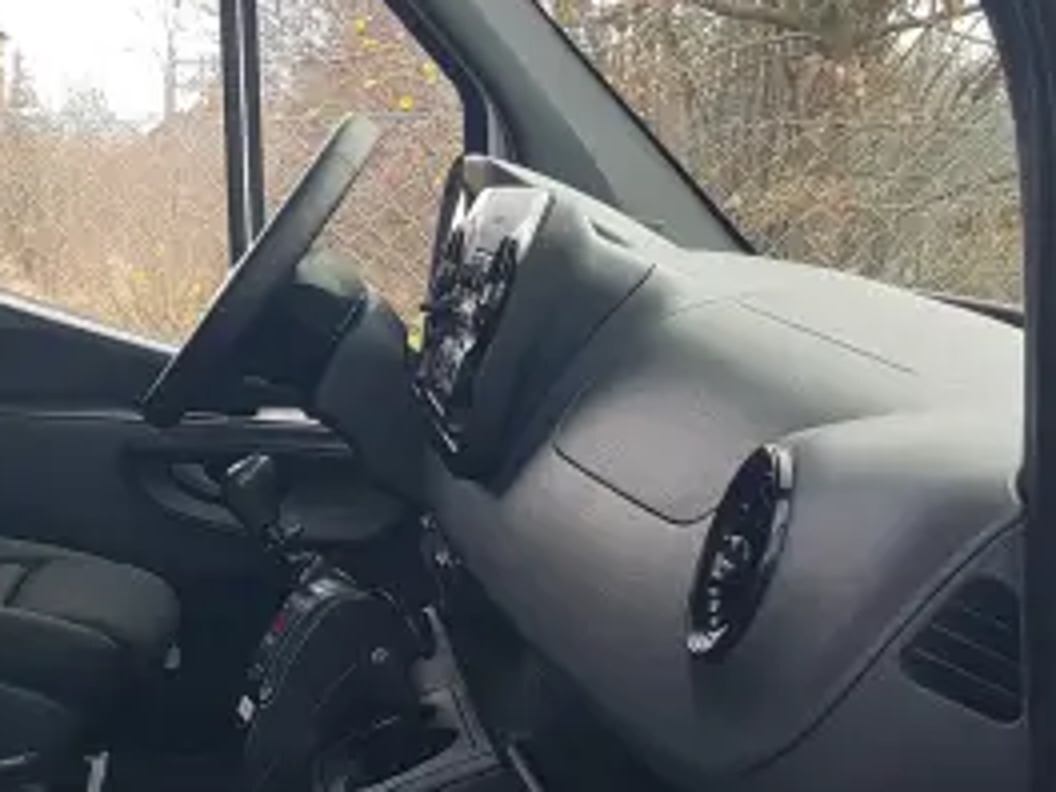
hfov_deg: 28.1
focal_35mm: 63
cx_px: -92
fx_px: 1922
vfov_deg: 23.2
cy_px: 504
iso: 40
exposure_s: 1/130
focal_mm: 4.2
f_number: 1.7
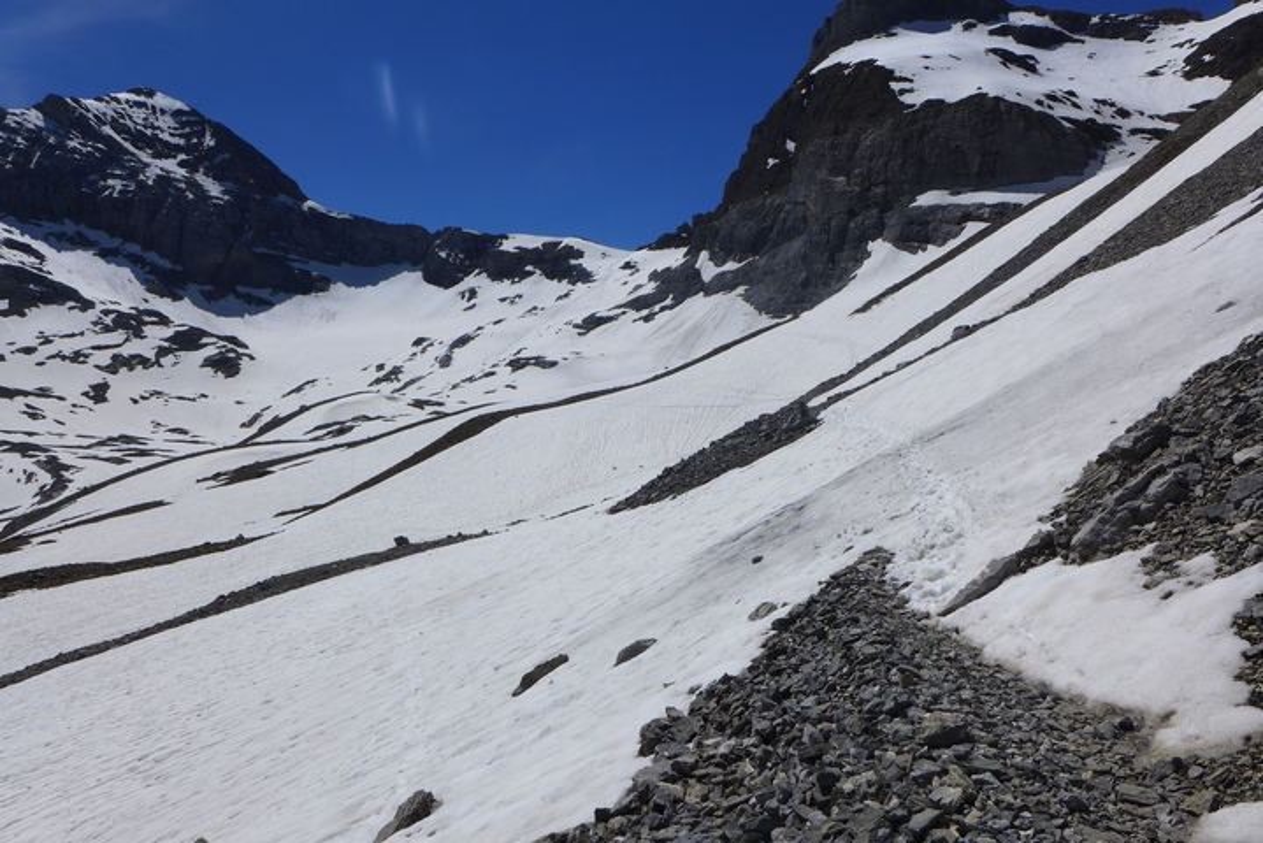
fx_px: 842
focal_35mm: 24
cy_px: 422
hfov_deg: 73.7
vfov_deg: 53.2
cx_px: 632
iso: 80
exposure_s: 1/1600
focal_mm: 4.7
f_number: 5.6
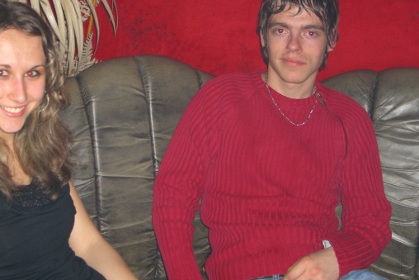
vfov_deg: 19.4
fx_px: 815
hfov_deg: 28.8
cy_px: 98
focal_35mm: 70
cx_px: 182
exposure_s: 1/60
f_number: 3.6
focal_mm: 11.8
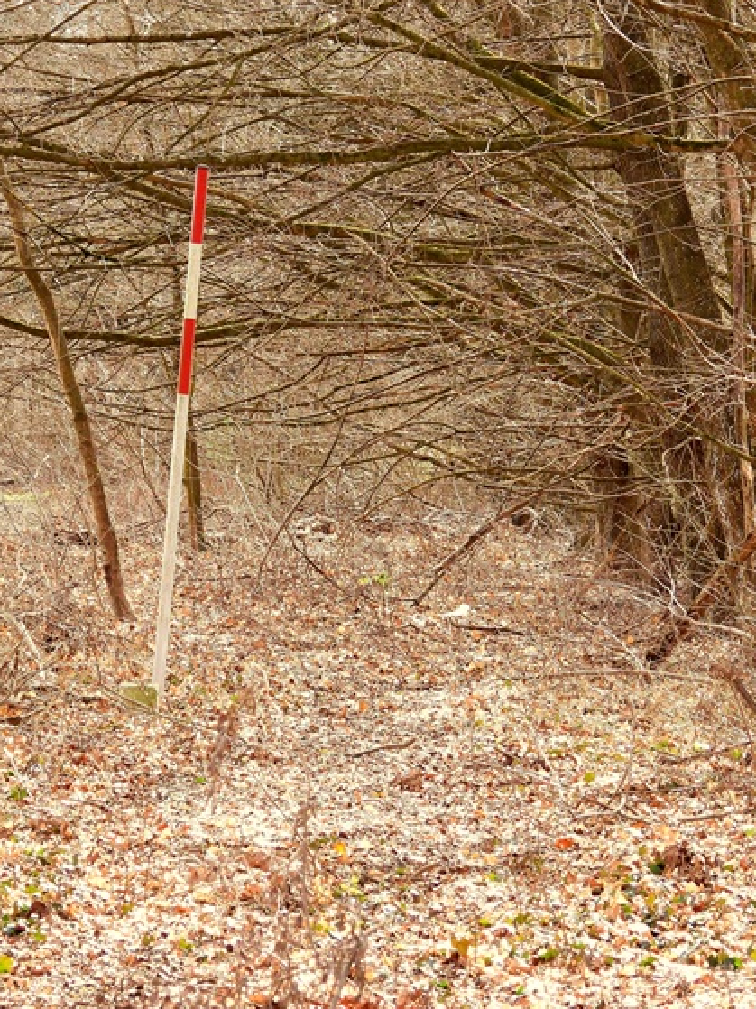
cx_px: 274
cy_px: 384
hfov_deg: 8.3
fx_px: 5214
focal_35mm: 179
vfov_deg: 11.0
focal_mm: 22.3
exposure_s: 1/100
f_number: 4
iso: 100
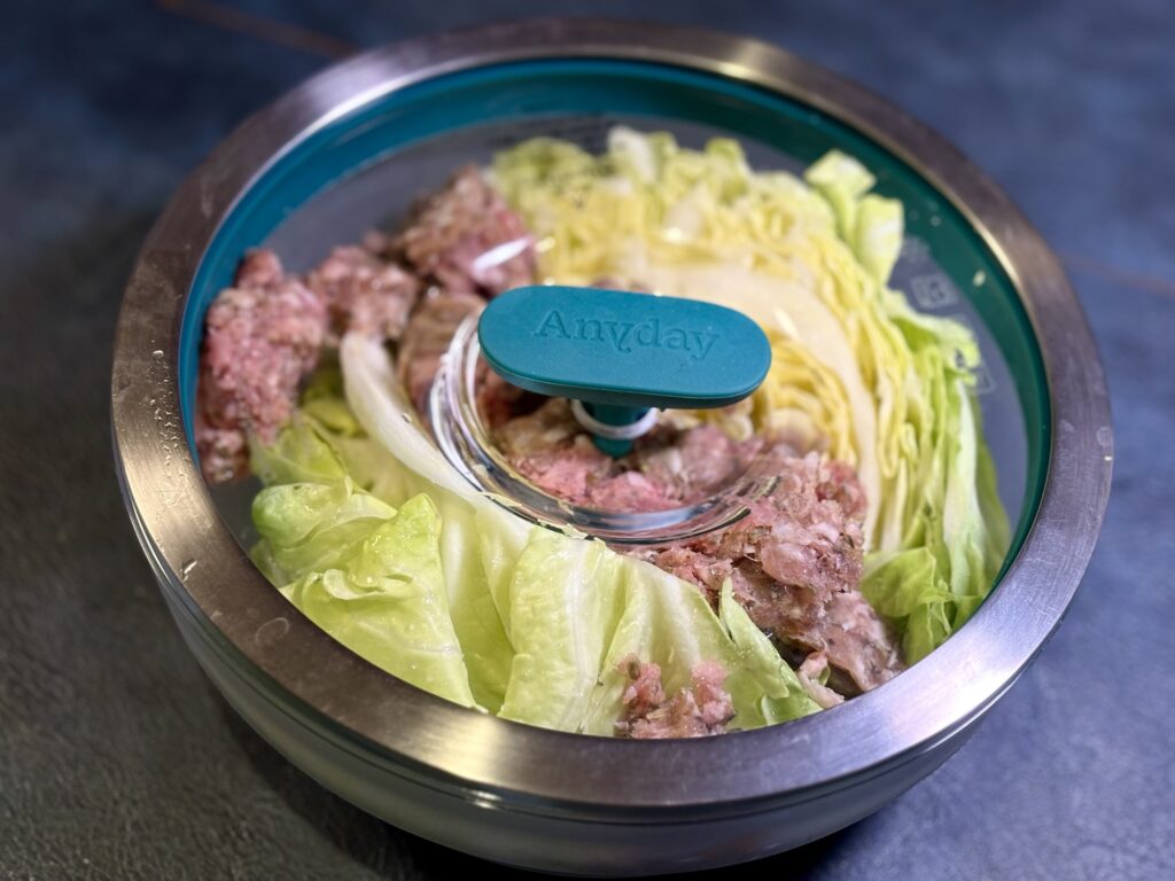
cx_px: 588
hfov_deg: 36.8
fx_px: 1765
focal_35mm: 52
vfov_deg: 28.0
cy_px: 440
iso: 32
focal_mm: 5.96
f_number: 1.6
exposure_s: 1/50
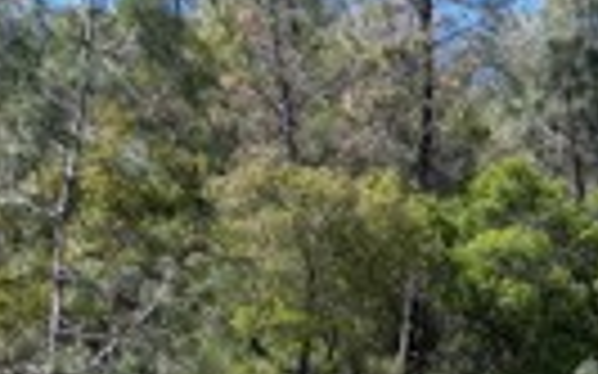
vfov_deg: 10.2
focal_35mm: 122
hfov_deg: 16.2
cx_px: 782
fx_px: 1987
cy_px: 662
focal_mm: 6.72
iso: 110
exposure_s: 1/1500
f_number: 1.7
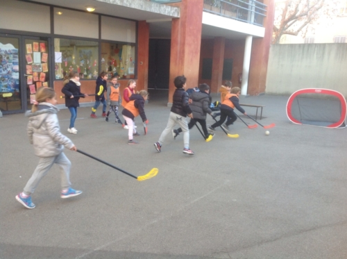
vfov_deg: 40.6
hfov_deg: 52.7
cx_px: 174
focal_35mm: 35
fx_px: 350
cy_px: 130
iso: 80
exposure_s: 1/120
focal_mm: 4.28
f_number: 2.4
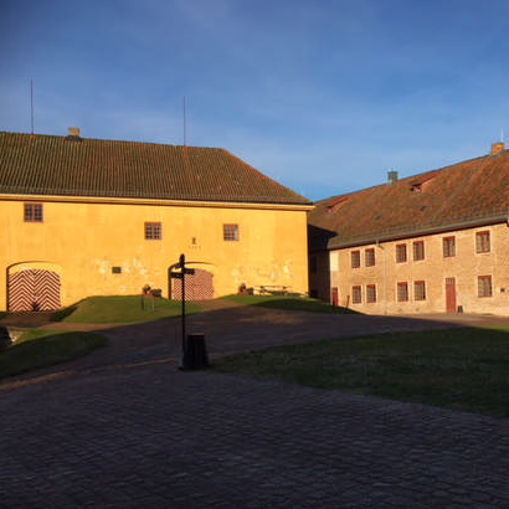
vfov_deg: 41.8
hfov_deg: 40.5
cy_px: 286
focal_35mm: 40
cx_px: 392
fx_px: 665
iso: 25
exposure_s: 1/999
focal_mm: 4.15
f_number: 2.2
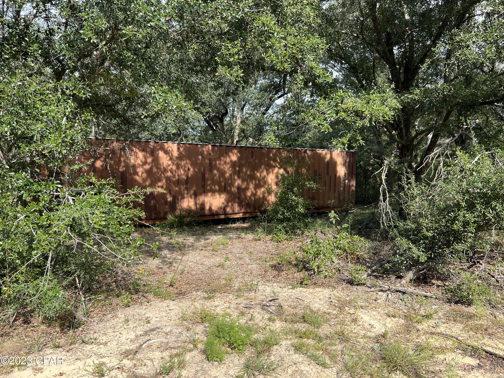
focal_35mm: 26
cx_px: 252
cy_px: 189
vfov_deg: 53.1
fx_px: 379
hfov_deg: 67.3
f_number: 1.5
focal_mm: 5.7
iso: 50
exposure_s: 1/1209
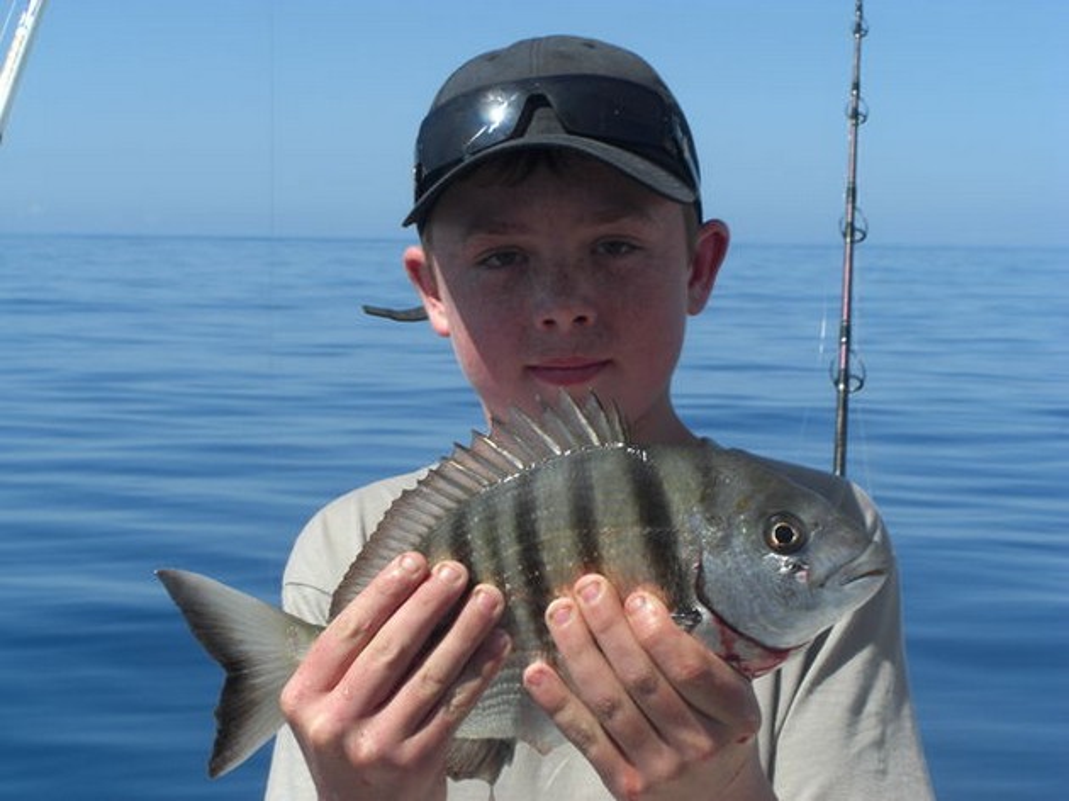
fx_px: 2933
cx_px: 534
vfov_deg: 15.6
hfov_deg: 20.7
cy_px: 400
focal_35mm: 95
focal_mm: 19.7
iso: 80
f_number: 6.9
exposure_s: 1/400
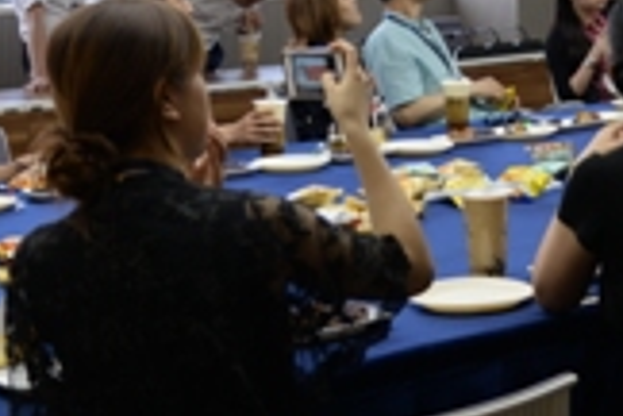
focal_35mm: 95
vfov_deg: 13.9
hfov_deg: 20.7
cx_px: 631
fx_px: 1644
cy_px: -106
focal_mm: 24
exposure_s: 1/60
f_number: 4
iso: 500
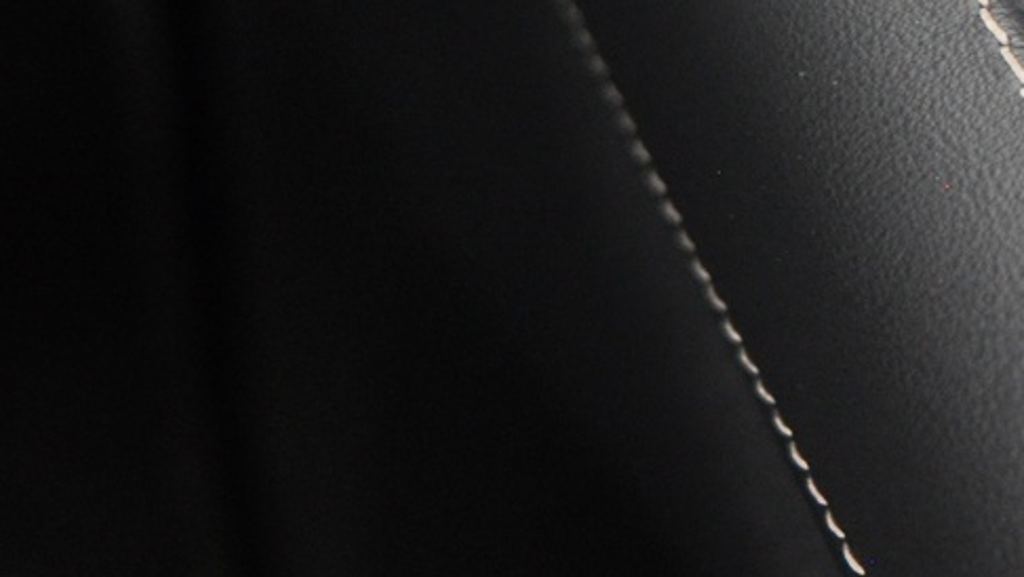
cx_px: 1524
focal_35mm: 126
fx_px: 3423
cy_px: -316
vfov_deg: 9.4
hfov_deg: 15.7
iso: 800
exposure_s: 1/40
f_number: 3.2
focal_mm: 24
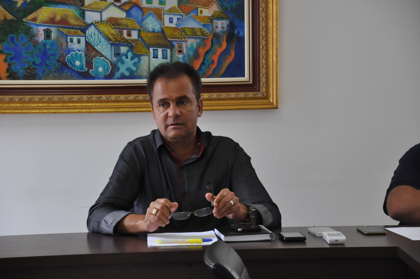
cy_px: 140
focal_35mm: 128
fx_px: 1486
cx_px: 210
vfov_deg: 10.7
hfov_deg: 16.1
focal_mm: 85
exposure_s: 1/100
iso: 2000
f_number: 5.6
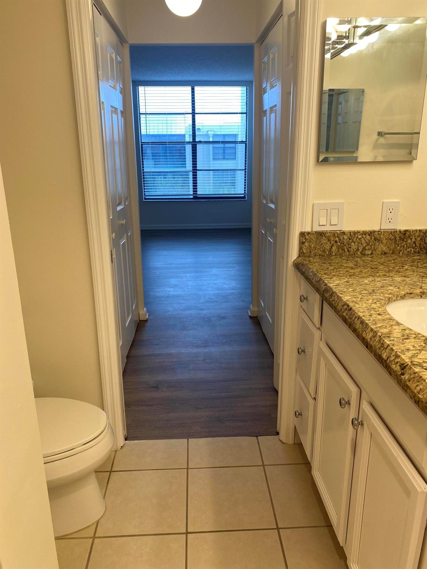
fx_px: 428
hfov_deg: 53.1
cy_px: 284
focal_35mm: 26
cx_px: 214
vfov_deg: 67.3
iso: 50
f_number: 1.8
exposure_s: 1/120
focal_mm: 4.25
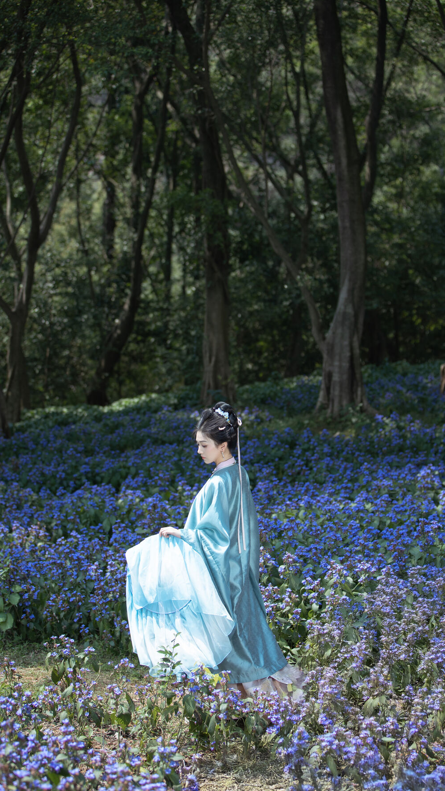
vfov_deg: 28.6
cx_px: 239
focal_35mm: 74
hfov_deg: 16.3
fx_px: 1553
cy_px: 398
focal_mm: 70
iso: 100
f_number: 2.8
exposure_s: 1/800
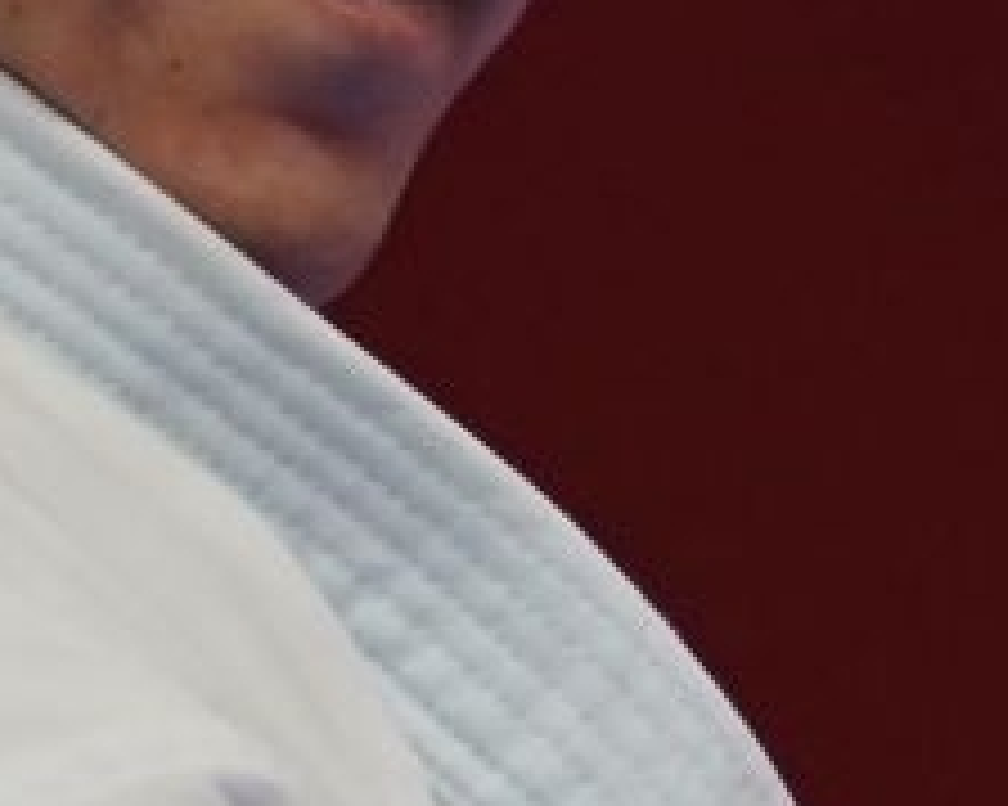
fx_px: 94529
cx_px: 616
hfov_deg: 0.6
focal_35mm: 3170
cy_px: 955
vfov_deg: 0.5
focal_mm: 280
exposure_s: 1/500
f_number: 4
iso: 1000
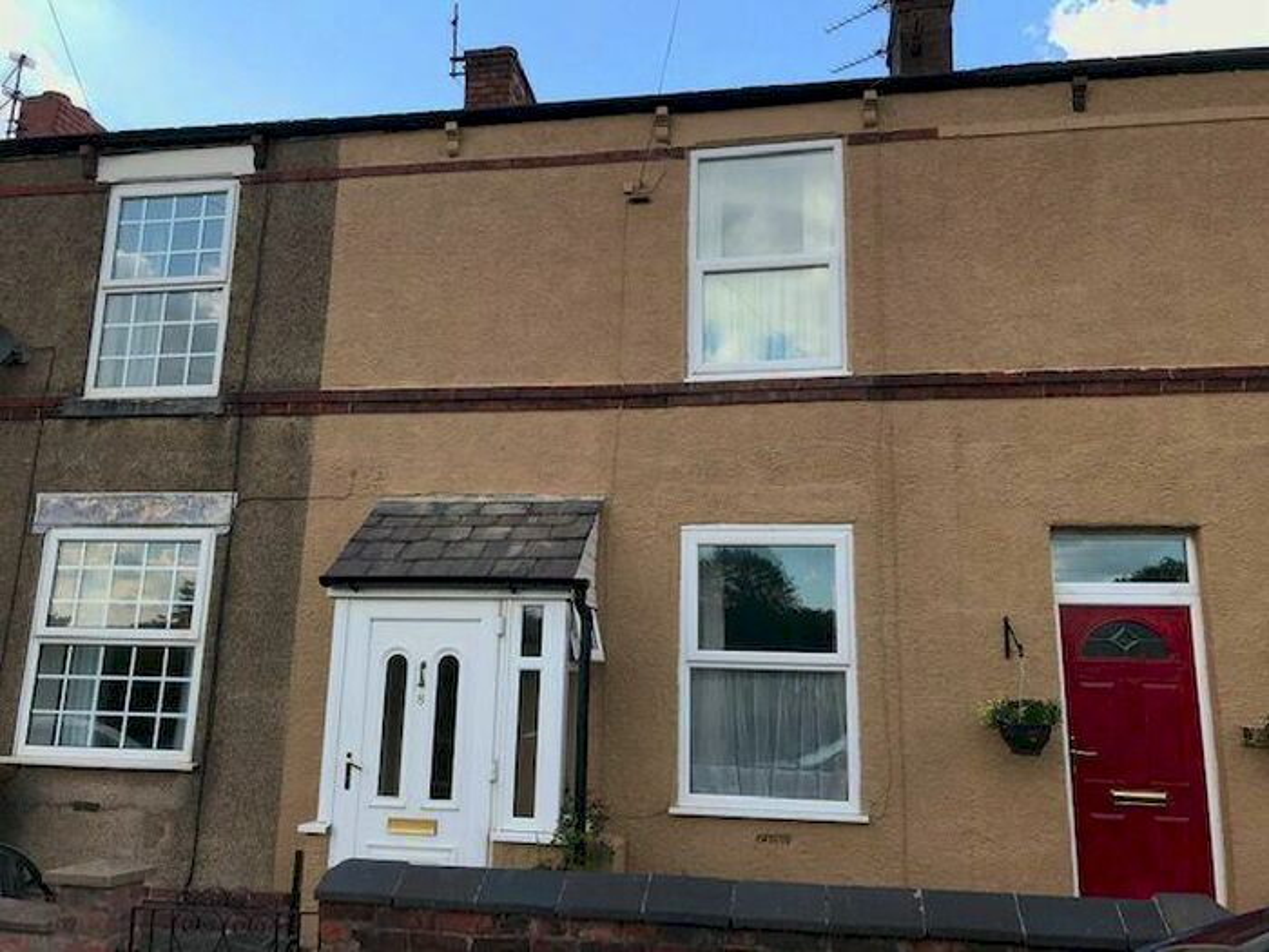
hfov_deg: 63.4
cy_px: 476
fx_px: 1026
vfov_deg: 49.7
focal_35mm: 28
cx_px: 634
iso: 20
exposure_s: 1/812
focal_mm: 3.99
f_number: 1.8
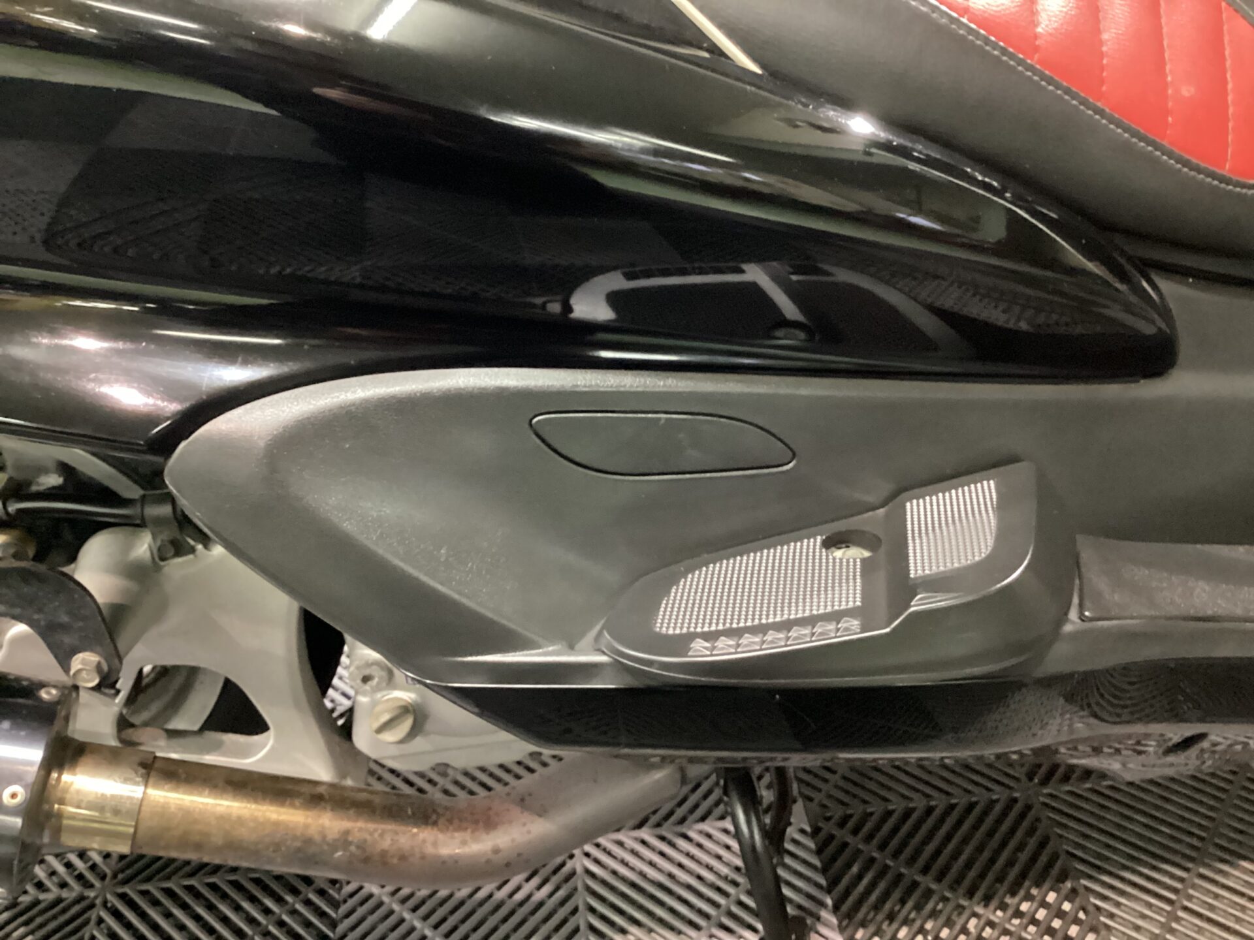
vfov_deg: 45.4
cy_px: 470
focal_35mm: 31
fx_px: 1123
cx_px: 627
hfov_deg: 58.4
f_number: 2.4
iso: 800
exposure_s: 1/20
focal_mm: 3.3
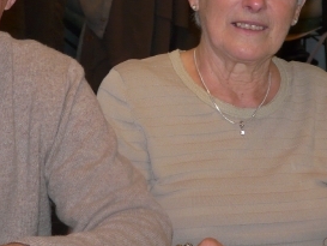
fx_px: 1474
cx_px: 117
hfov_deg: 12.6
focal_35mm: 156
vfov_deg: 9.5
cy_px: -4
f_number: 3.2
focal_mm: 11.7
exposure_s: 1/50
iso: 100
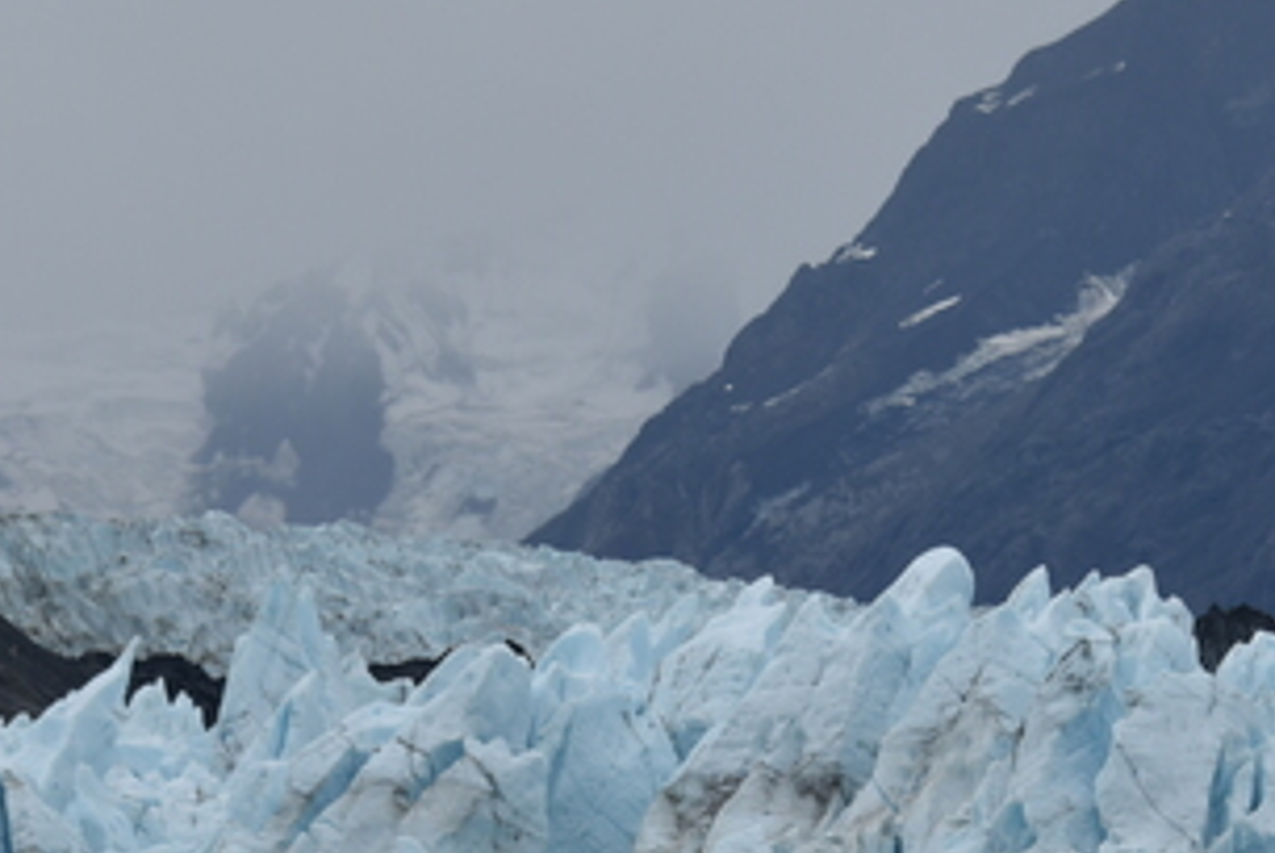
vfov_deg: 3.6
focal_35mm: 386
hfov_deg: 5.3
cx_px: 974
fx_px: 13684
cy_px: 891
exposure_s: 1/250
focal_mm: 92
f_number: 8
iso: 100
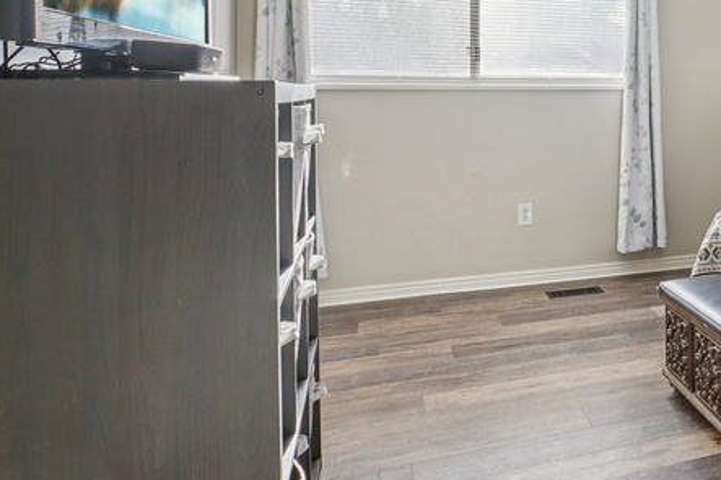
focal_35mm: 37
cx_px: 801
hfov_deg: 41.1
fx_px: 741
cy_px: 97
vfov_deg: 34.8
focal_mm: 16
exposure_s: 1/40
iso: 400
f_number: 8
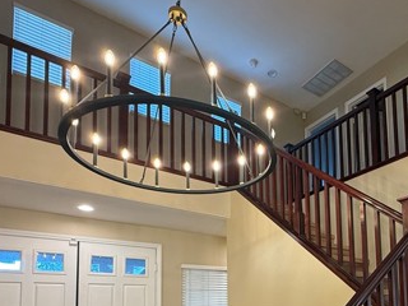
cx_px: 293
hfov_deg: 60.8
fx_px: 330
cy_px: 282
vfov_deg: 44.7
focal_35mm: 28
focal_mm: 2.22
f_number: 2.2
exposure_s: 1/60
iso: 200
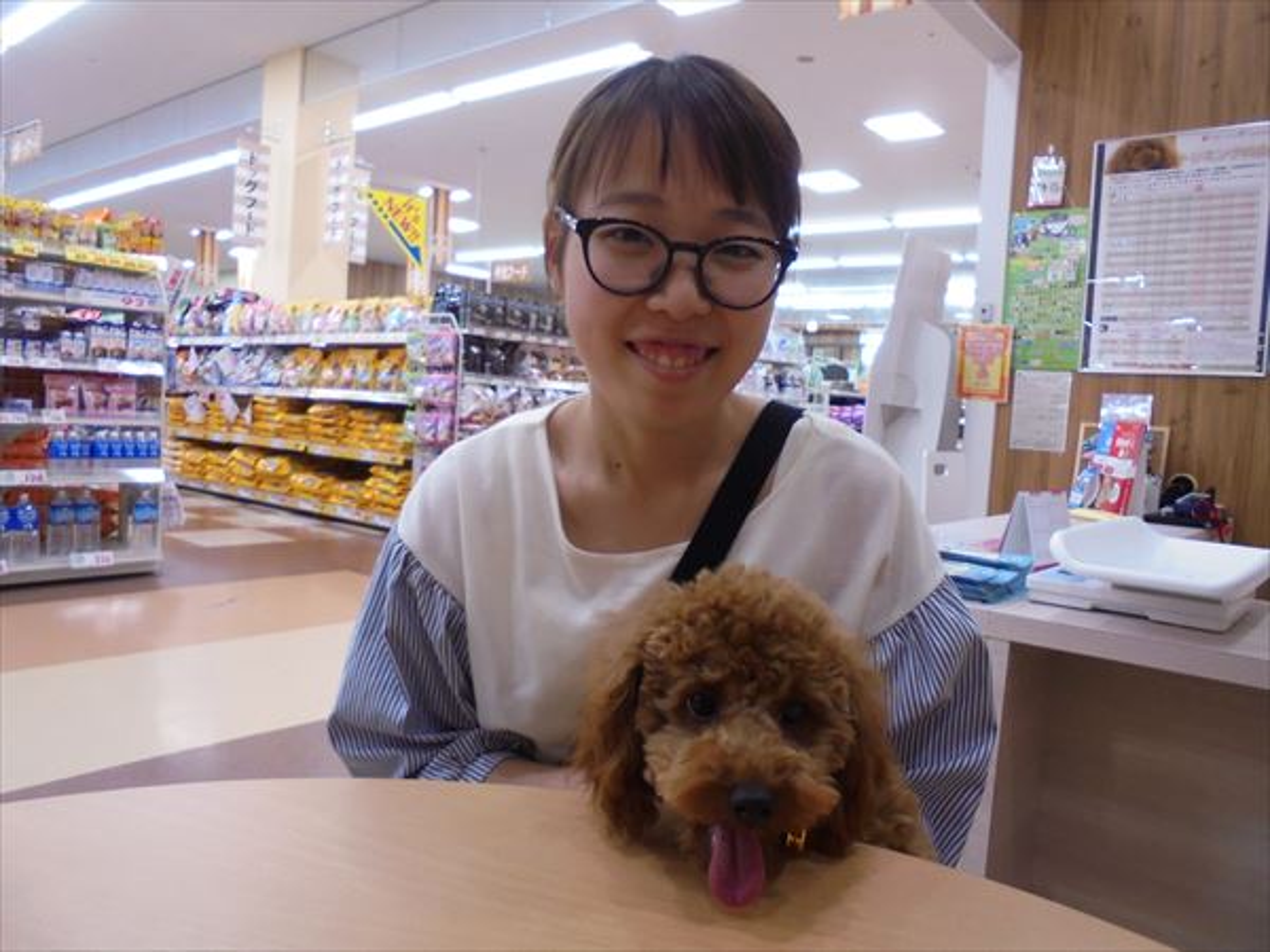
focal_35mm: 26
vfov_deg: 53.1
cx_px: 635
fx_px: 954
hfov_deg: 67.3
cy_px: 476
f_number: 3.5
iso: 250
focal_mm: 4.6
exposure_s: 1/30
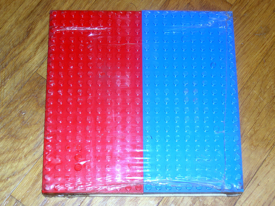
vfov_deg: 19.1
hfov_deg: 25.3
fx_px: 612
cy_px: 103
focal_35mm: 77
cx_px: 138
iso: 100
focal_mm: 16.3
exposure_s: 1/60
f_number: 4
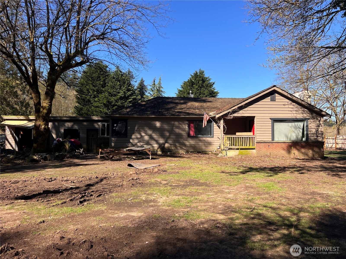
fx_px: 260
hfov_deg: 67.3
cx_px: 173
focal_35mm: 26
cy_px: 130
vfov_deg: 53.1
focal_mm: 5.7
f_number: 1.5
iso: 50
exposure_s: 1/3077
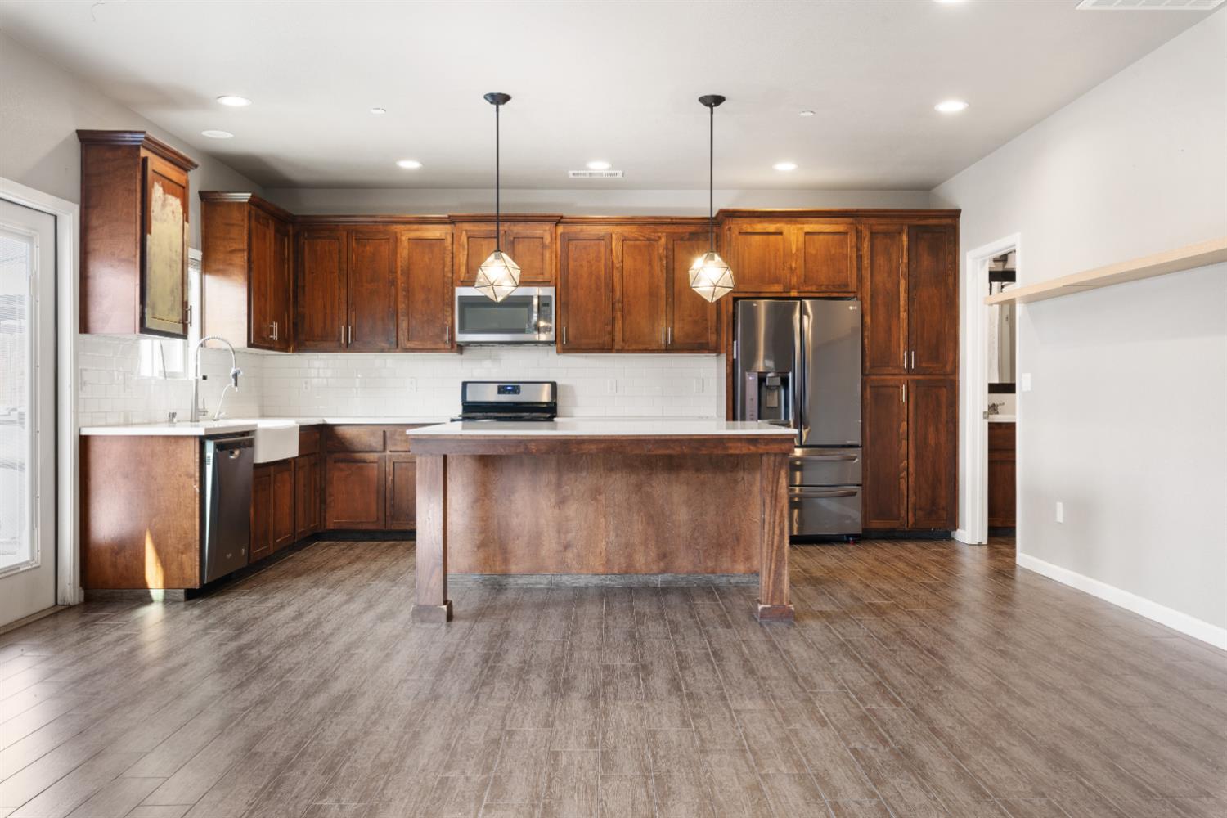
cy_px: 409
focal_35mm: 30
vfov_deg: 43.6
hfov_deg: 61.9
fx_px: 1022
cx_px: 614
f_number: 9
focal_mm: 30
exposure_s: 2
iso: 100
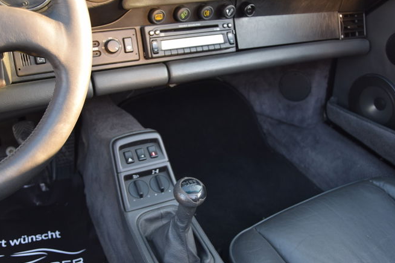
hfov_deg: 32.6
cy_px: 148
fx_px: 675
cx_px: 189
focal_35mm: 62
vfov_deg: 22.0
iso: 400
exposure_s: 1/80
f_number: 4.5
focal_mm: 35
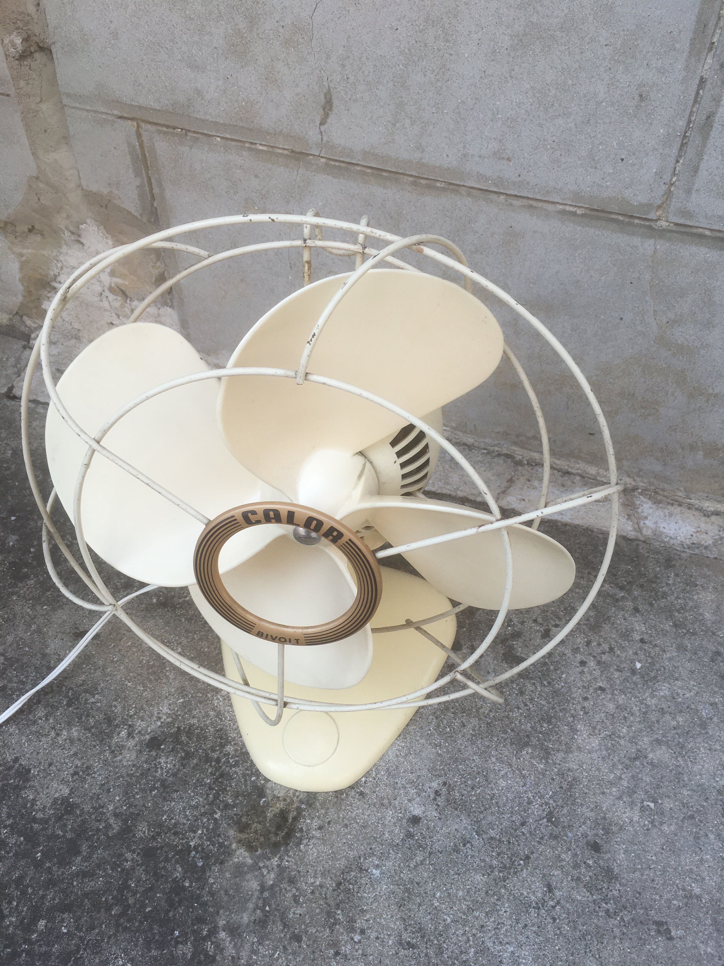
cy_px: 483
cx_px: 362
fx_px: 809
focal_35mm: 29
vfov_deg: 61.7
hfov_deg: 48.2
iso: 25
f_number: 2.2
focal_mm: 4.15
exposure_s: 1/396
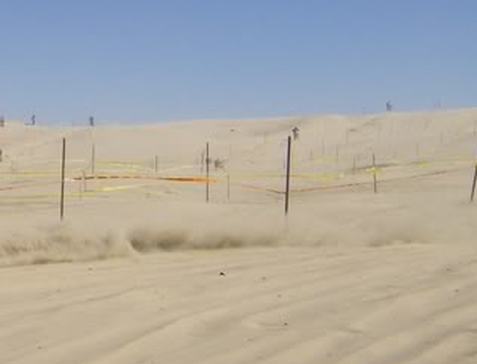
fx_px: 1262
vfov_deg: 16.4
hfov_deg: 20.4
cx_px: -48
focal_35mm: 91
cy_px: 119
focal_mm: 6
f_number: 4.7
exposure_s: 1/2000
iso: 100
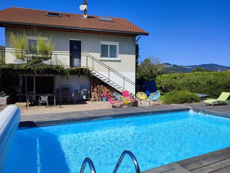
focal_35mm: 24
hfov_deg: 71.6
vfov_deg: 56.8
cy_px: 86
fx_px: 159
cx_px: 115
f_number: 1.89
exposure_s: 1/1158
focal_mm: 5.89
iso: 50
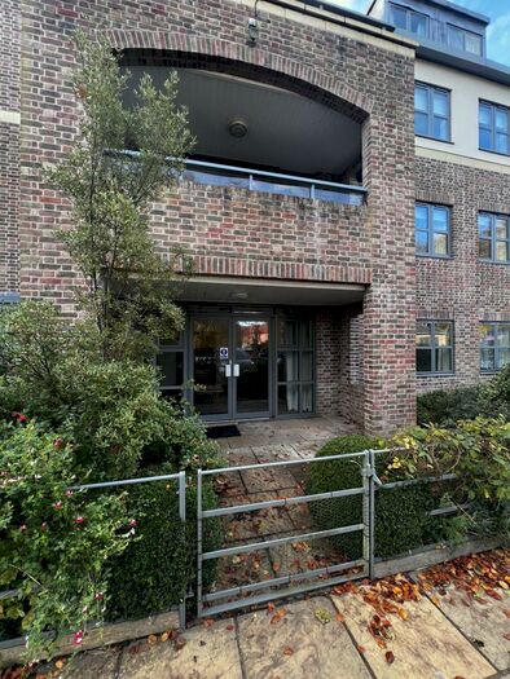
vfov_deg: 106.2
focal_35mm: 13
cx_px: 255
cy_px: 340
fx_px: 255
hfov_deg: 89.9
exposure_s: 1/99
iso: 40
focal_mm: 1.57
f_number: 1.8
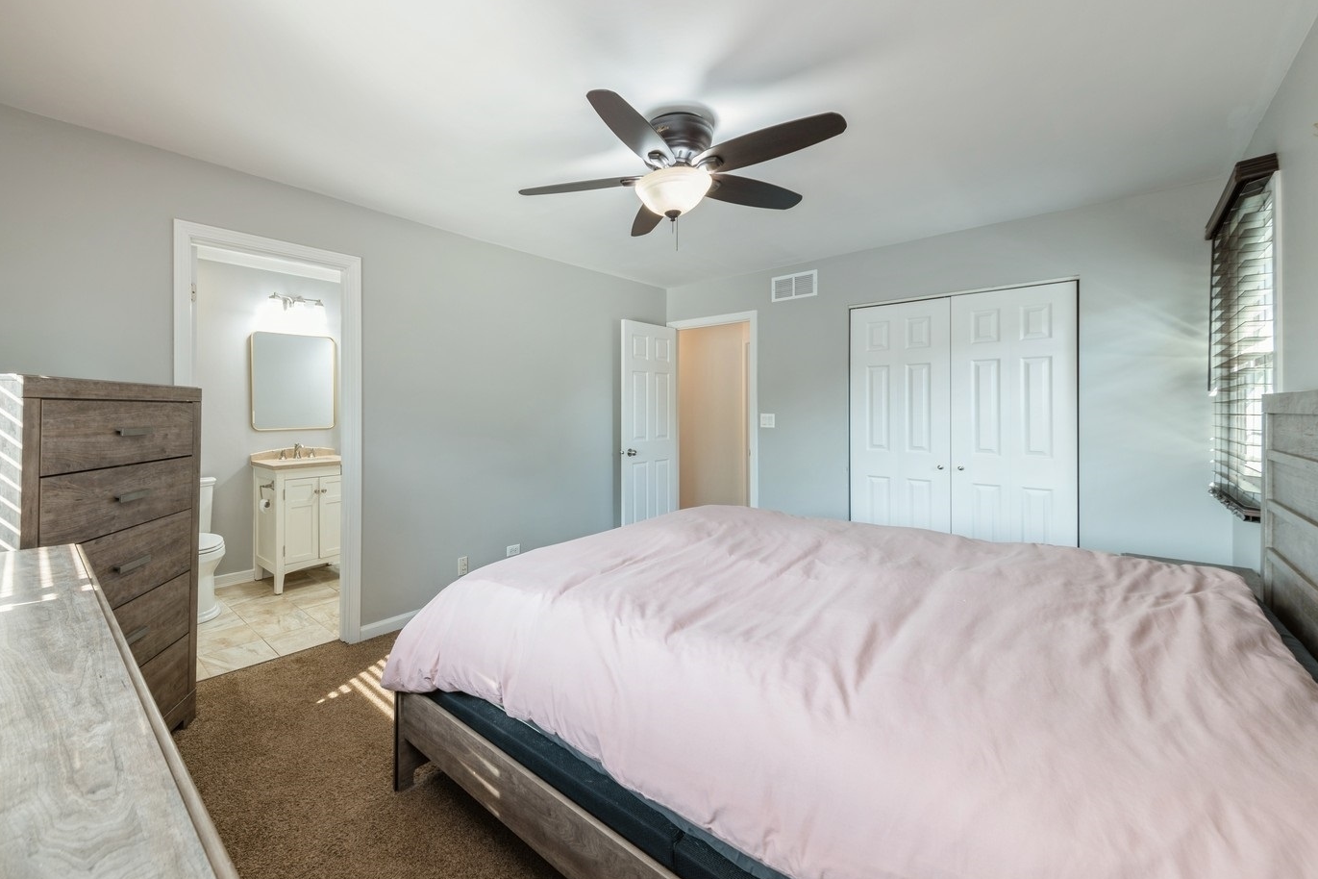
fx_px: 513
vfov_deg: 81.1
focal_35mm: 14
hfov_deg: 103.6
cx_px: 565
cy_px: 412
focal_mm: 12
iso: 100
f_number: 10
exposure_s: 1/4
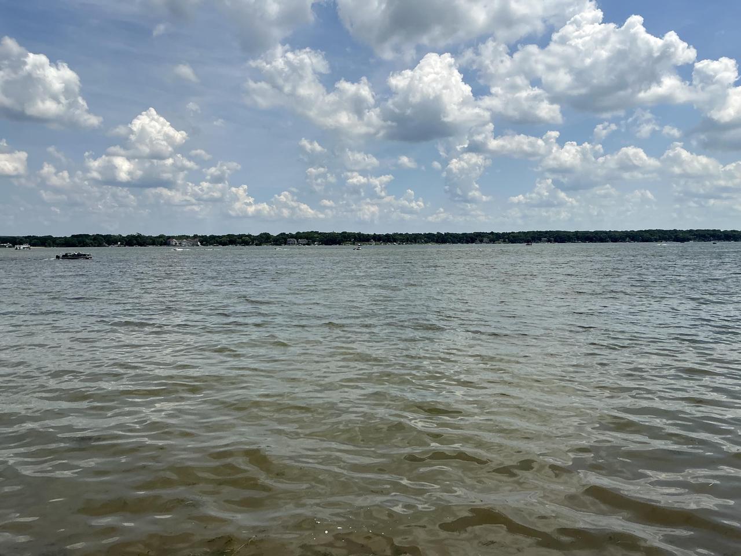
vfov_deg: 49.7
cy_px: 278
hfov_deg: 63.4
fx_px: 599
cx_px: 370
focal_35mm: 28
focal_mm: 3
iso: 25
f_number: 1.8
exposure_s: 1/4405
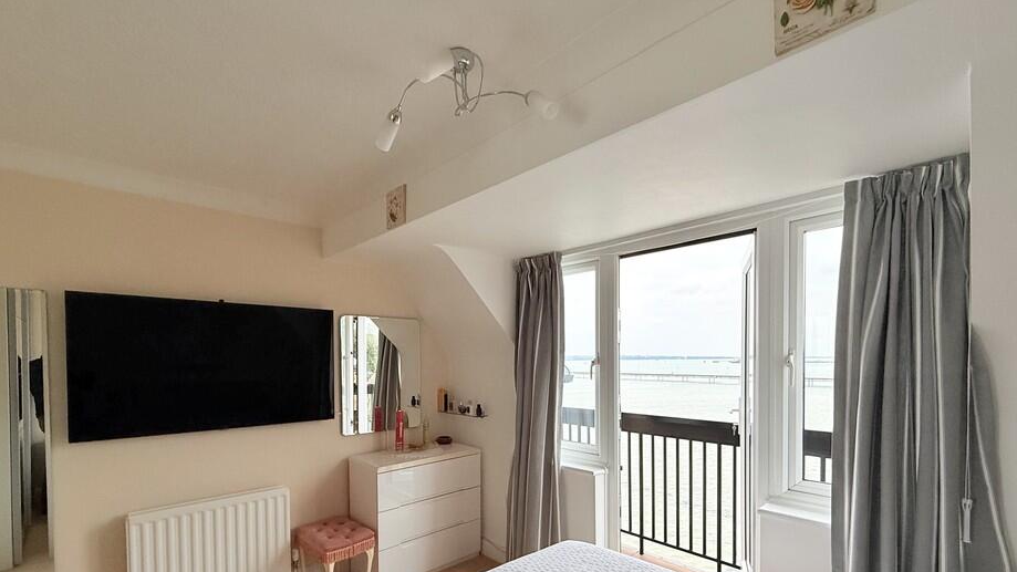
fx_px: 458
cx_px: 512
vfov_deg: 62.7
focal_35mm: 17
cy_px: 370
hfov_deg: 95.9
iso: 64
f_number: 2.2
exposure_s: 1/241
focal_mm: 2.22
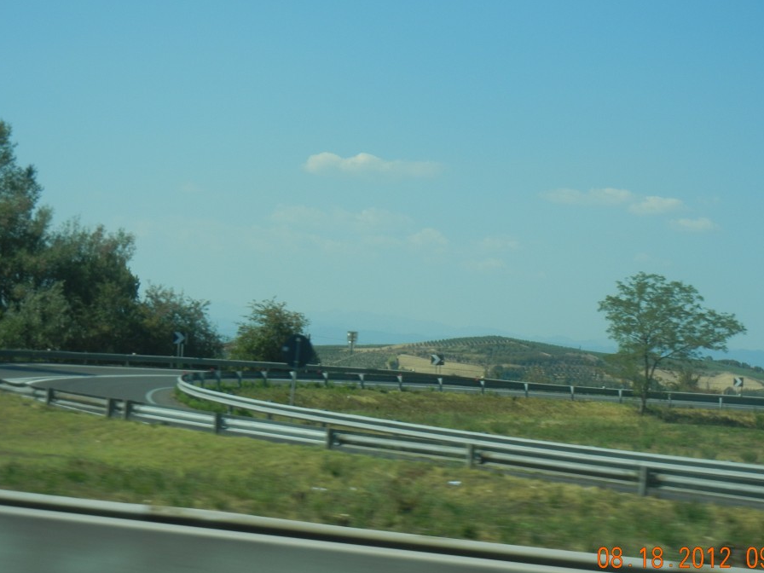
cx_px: 429
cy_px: 298
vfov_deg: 16.8
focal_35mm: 88
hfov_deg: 22.2
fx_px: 1942
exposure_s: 1/250
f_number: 8.6
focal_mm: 13.9
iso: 160
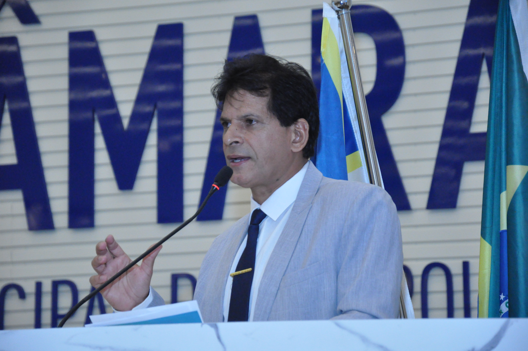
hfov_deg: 13.1
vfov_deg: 8.7
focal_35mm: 158
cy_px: 176
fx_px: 2307
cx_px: 264
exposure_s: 1/160
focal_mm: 105
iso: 3200
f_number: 5.6
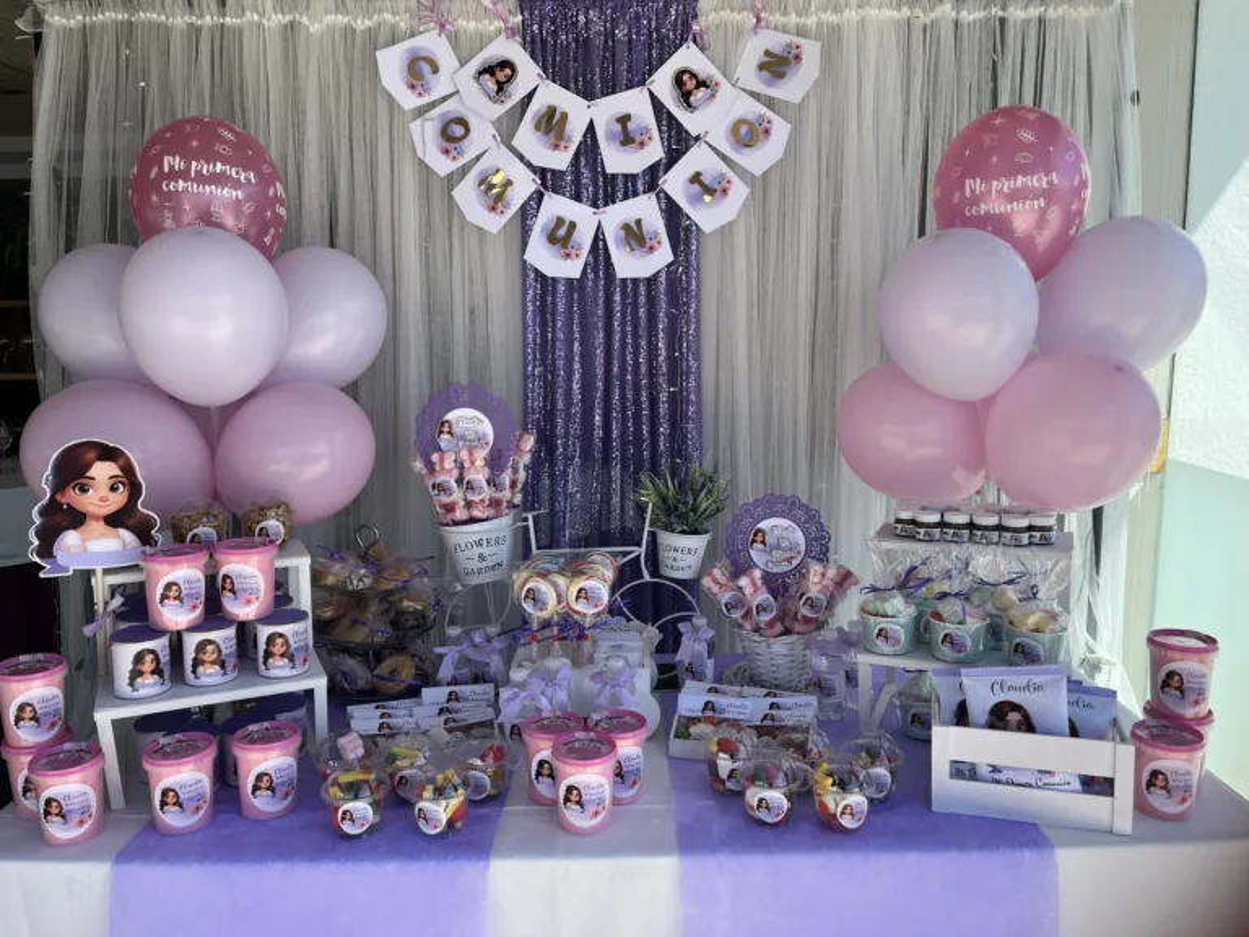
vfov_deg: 53.1
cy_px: 468
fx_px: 938
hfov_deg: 67.3
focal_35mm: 26
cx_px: 624
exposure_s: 1/1517
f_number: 1.6
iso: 50
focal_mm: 5.1
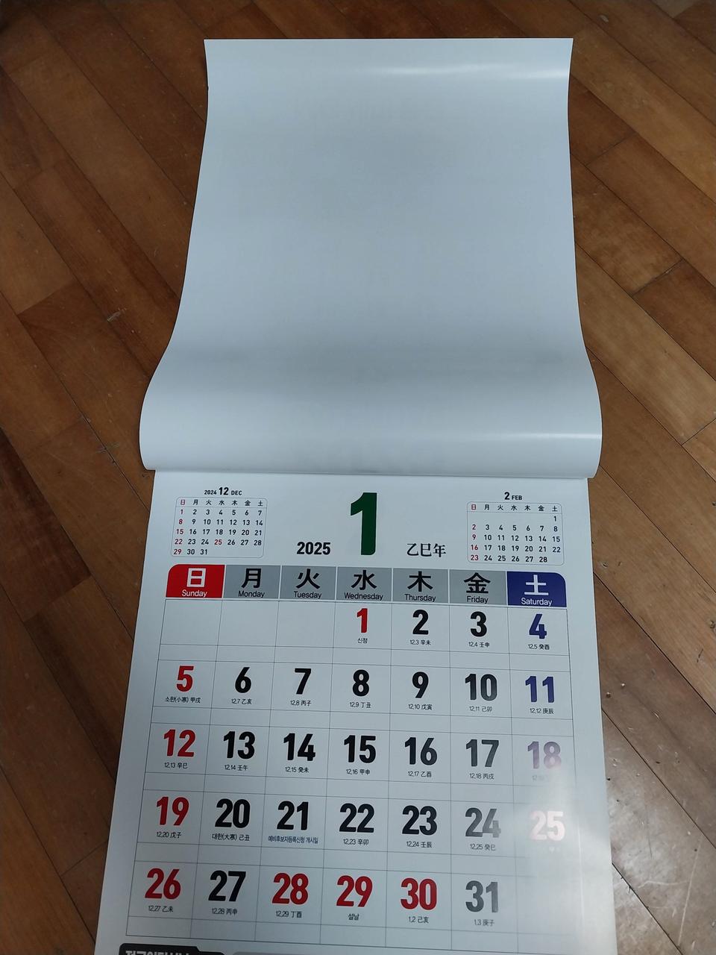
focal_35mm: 26
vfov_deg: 67.3
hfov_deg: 53.1
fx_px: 717
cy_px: 478
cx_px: 358
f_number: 1.8
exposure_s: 1/60.2
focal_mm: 4
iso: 160
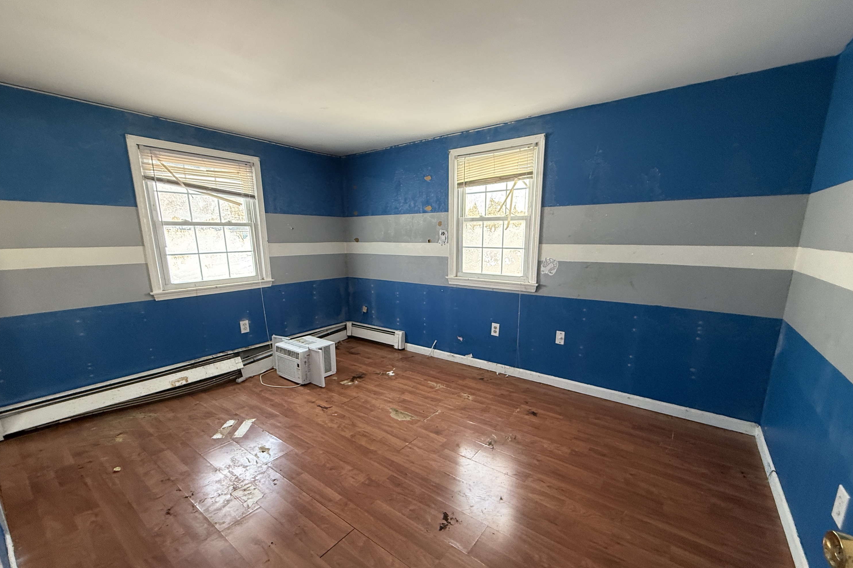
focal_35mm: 15
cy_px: 314
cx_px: 436
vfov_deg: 77.1
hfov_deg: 100.4
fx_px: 355
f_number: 2.2
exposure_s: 1/99
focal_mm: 2.22
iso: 250
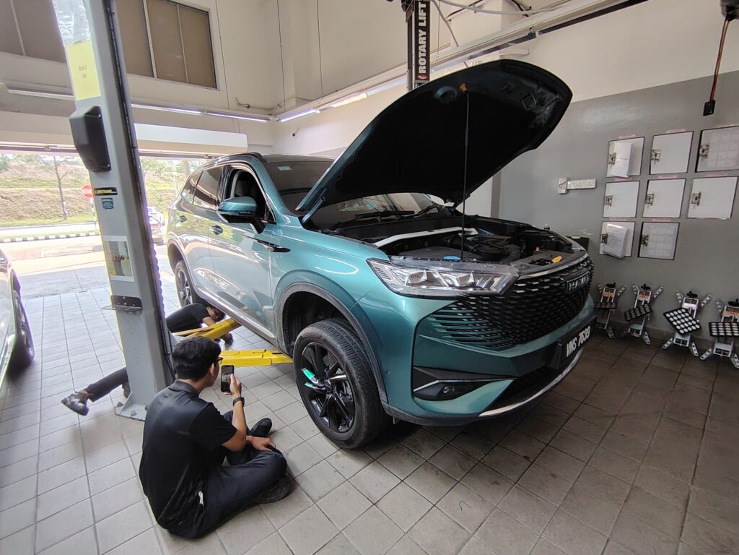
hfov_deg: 91.0
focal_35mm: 17
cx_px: 370
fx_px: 363
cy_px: 278
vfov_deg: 74.7
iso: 200
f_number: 2.2
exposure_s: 1/33.3
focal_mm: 1.42
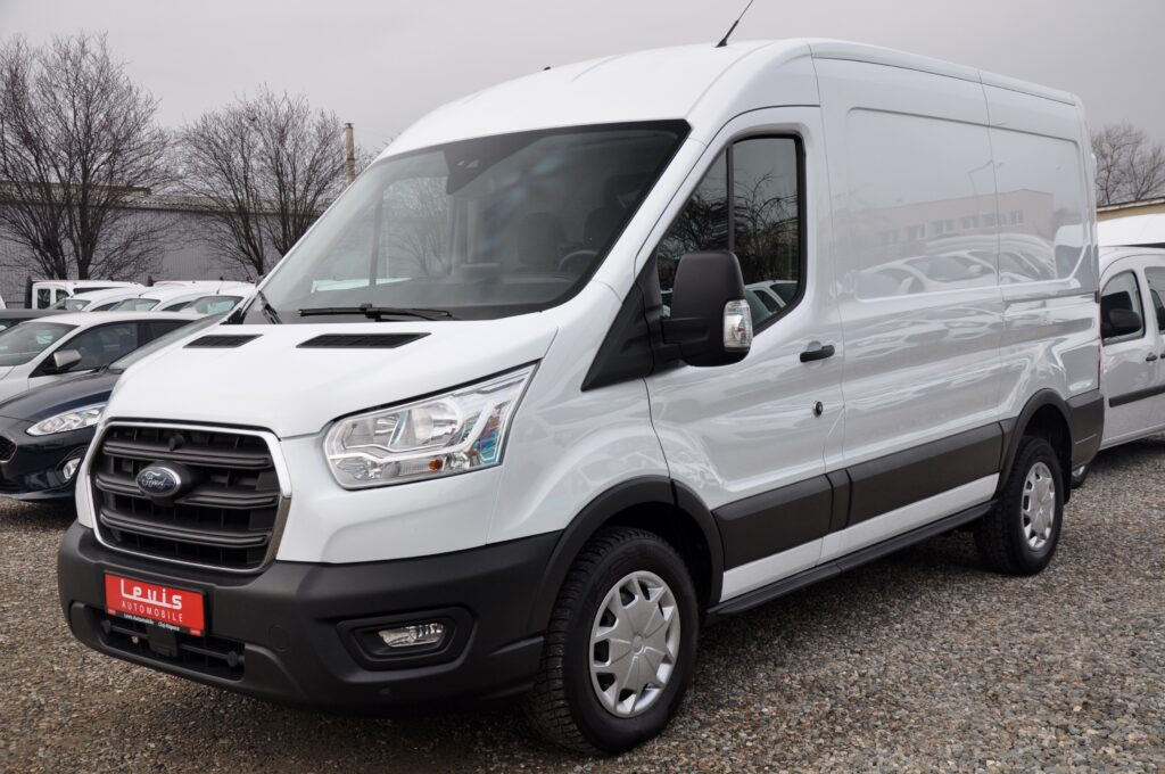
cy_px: 387
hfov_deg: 49.6
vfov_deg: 34.1
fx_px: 1260
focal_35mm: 39
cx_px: 582
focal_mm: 26
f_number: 8
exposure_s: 1/250
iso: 500
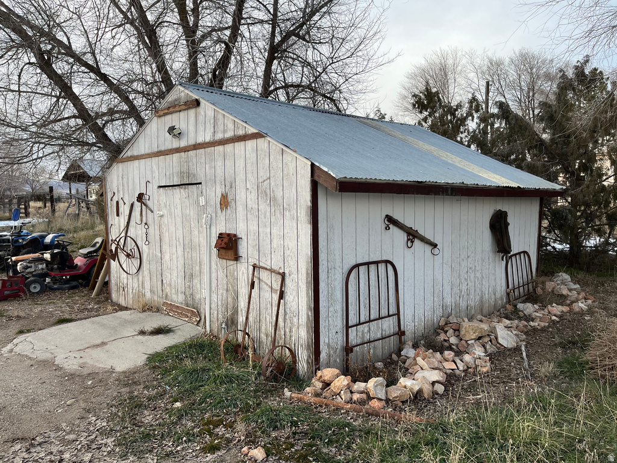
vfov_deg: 53.1
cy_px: 232
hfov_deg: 67.3
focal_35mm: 26
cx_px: 308
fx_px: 463
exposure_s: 1/425
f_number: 1.6
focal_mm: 5.1
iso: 50
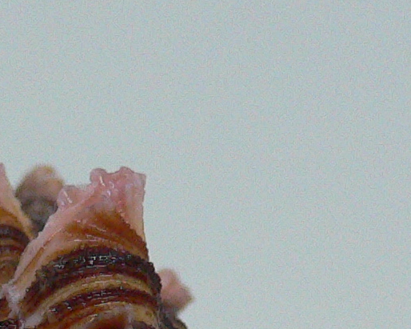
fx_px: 1630
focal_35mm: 134
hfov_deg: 14.1
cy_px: 552
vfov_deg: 10.9
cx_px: -8
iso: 200
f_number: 2.8
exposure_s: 1/50
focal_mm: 4.6
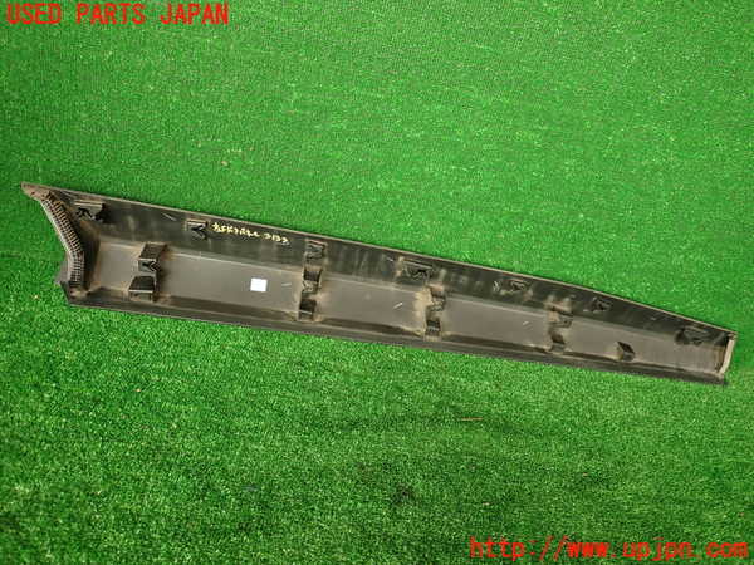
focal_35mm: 25
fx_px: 545
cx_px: 377
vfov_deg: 54.9
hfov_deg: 69.4
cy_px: 282
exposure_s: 1/100
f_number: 2
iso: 100
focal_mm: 4.5
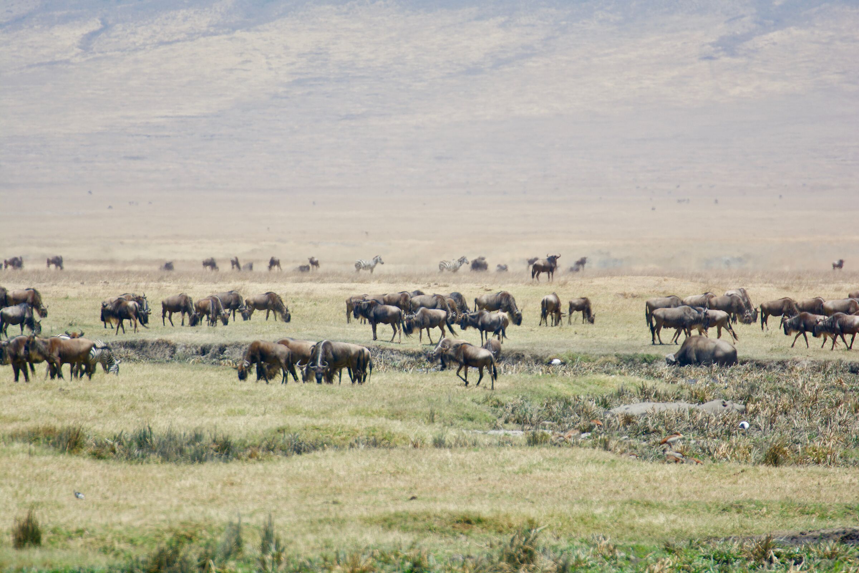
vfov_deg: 3.1
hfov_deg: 4.6
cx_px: 430
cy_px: 286
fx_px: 10737
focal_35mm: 450
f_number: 5.6
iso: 110
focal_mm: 300
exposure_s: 1/640
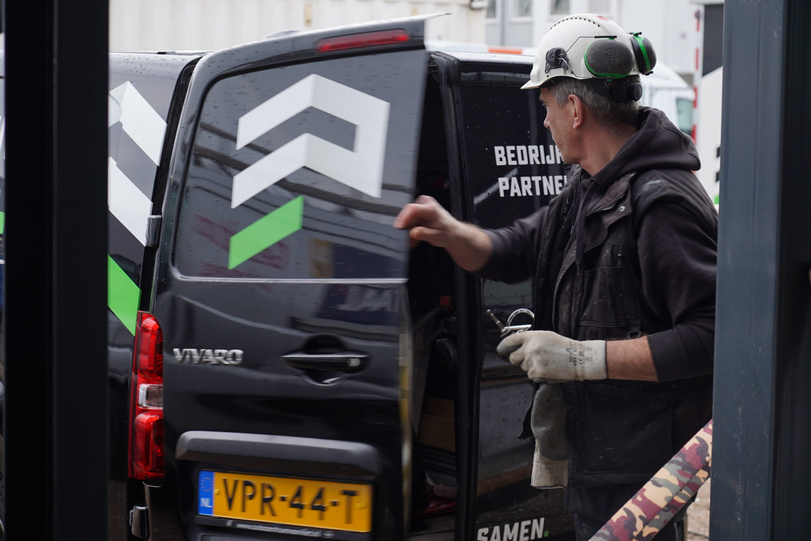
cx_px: 406
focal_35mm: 82
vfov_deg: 16.7
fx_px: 1847
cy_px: 270
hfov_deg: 24.8
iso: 100
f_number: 4
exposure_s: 1/50
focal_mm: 55
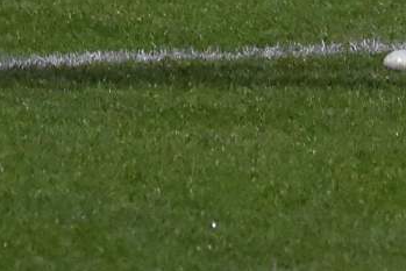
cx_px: 1002
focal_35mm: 578
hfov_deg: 3.5
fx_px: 6521
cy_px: -395
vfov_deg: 2.4
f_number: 2.8
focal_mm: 70
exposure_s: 1/800
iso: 3200
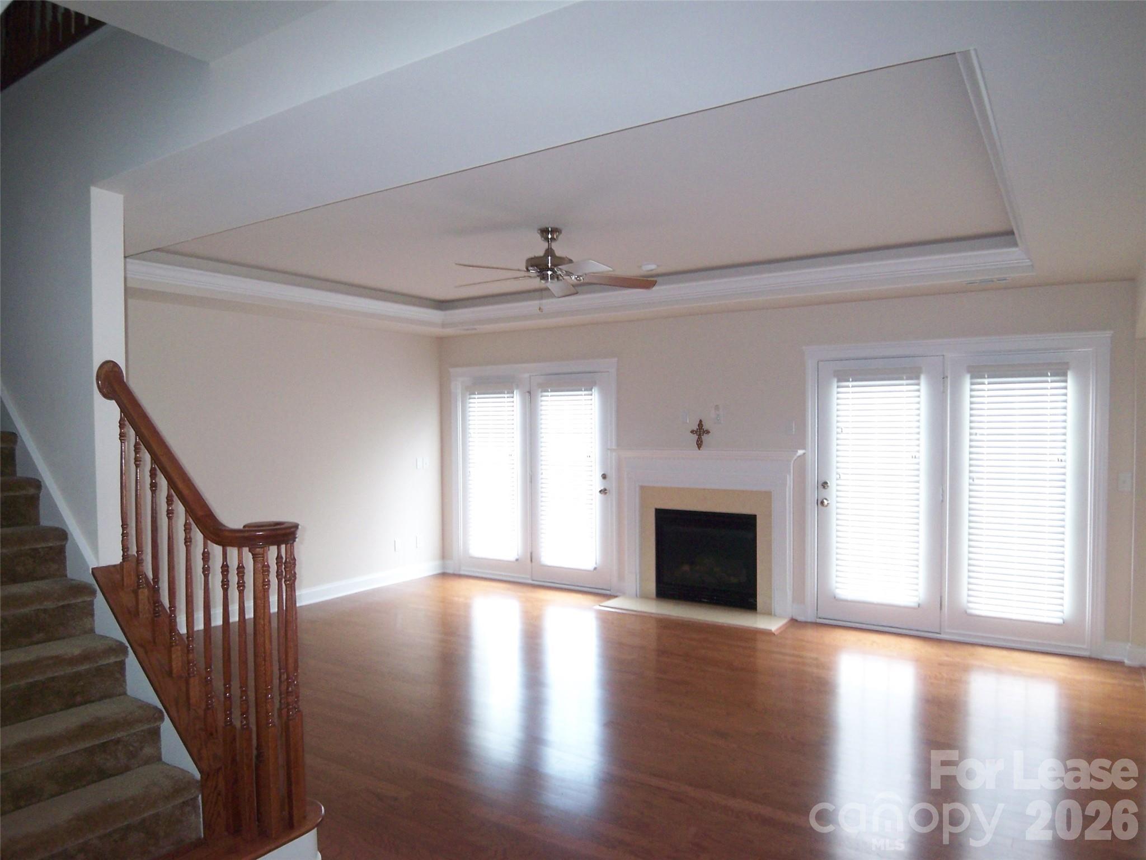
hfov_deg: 73.9
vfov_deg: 58.9
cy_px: 430
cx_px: 573
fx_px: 761
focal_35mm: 23
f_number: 2.8
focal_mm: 3.8
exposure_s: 1/30
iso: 125
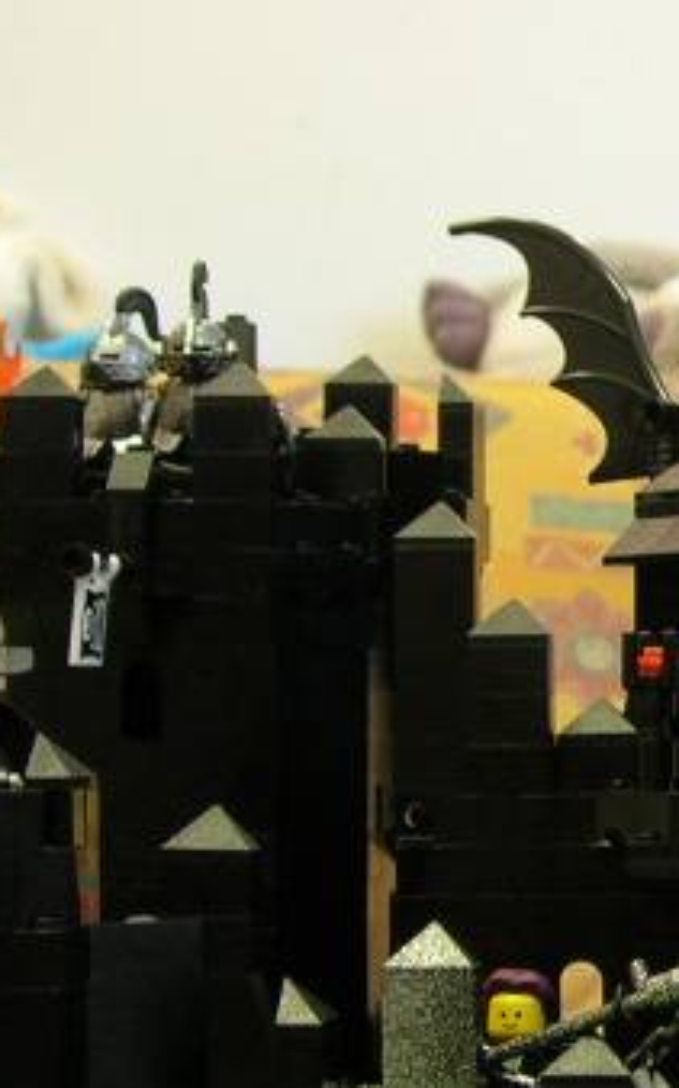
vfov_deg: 17.1
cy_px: 721
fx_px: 3615
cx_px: 1094
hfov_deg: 10.3
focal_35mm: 122
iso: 65
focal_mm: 7.8
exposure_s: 1/3.4
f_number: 2.8
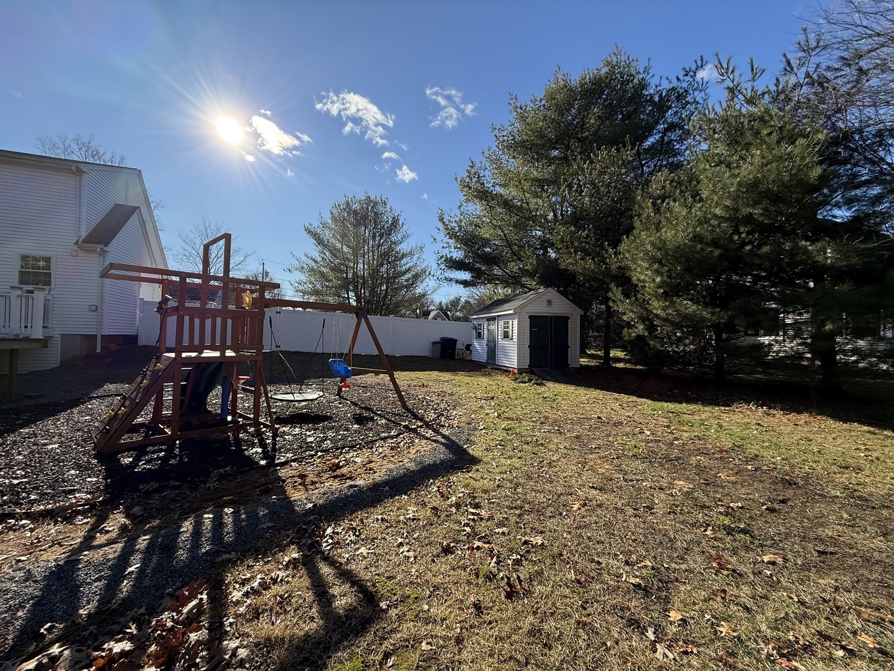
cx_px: 447
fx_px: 362
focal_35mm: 14
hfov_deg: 102.1
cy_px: 336
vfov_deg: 85.7
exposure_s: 1/1698
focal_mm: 2.22
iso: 64
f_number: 2.2
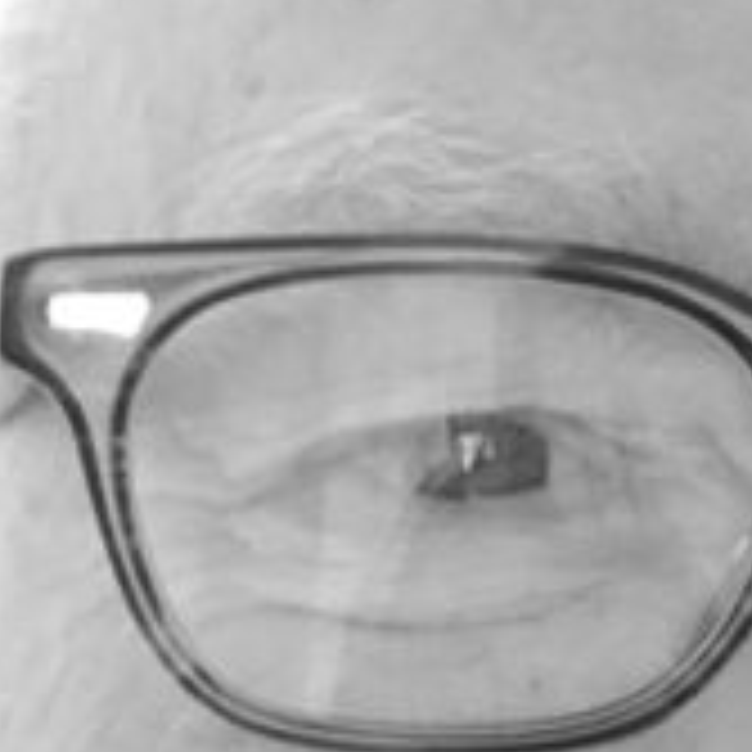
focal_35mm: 168
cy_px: 874
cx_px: 590
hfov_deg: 10.4
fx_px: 4129
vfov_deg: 10.3
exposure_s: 1/40
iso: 50
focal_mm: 2.15
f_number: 2.4
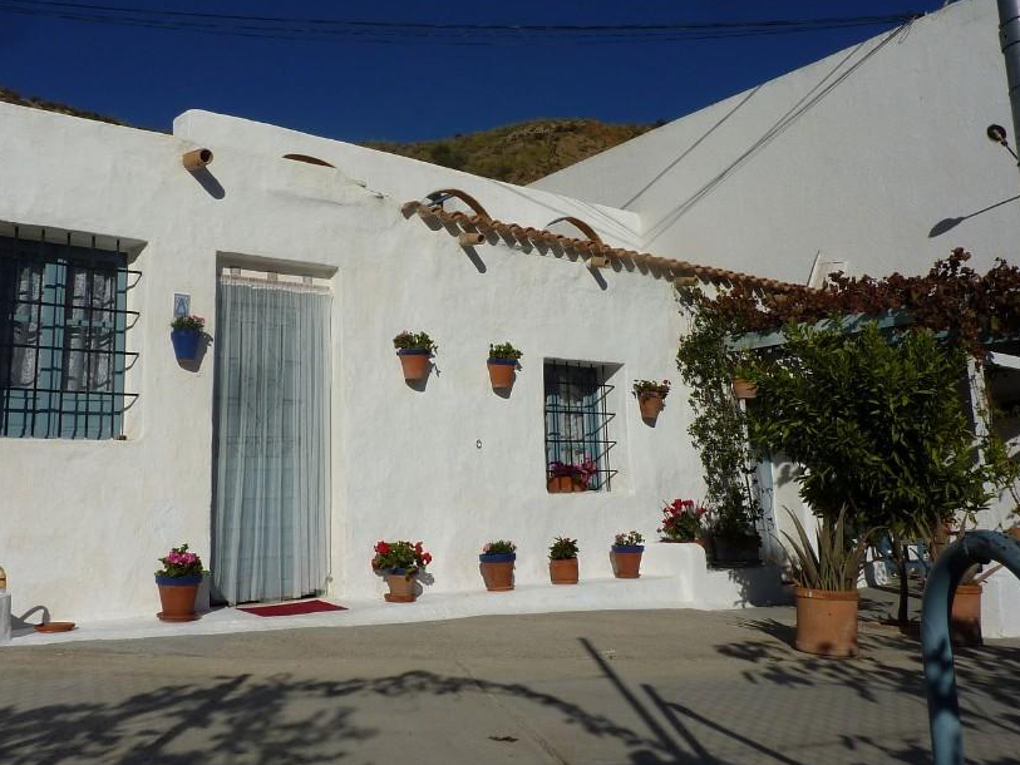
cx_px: 455
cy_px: 307
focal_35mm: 34
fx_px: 1002
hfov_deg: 53.8
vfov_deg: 41.6
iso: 80
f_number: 6.3
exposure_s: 1/1000
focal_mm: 4.4
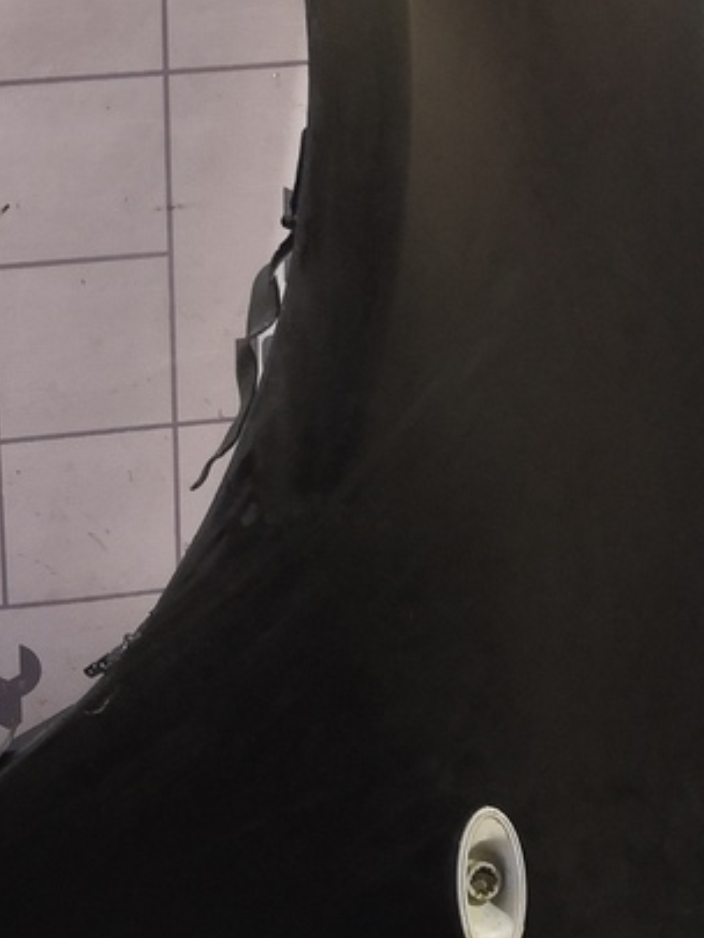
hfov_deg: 16.1
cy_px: 309
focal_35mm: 91
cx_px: 125
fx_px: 2466
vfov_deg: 21.4
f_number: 1.8
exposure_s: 1/50
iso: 200
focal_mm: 3.95
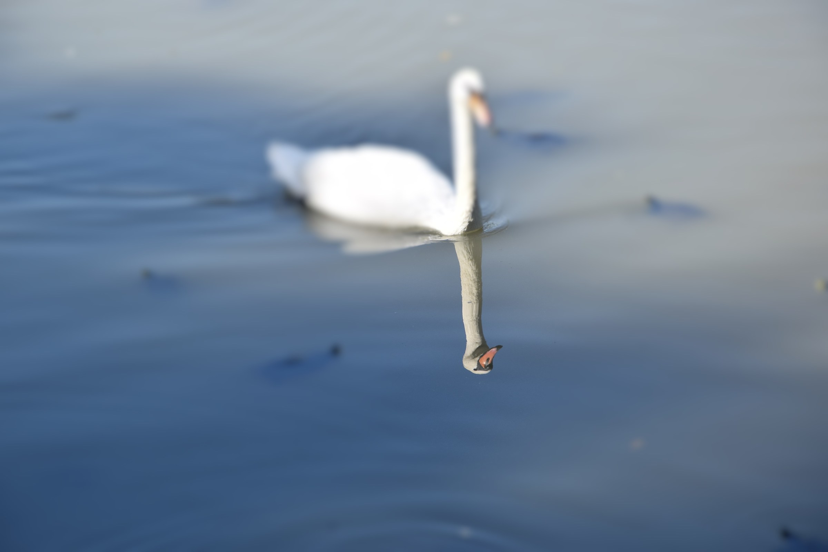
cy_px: 276
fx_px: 3381
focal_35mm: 147
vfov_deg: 9.3
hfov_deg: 14.0
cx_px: 414
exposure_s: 1/320
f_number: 9
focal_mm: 98
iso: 200
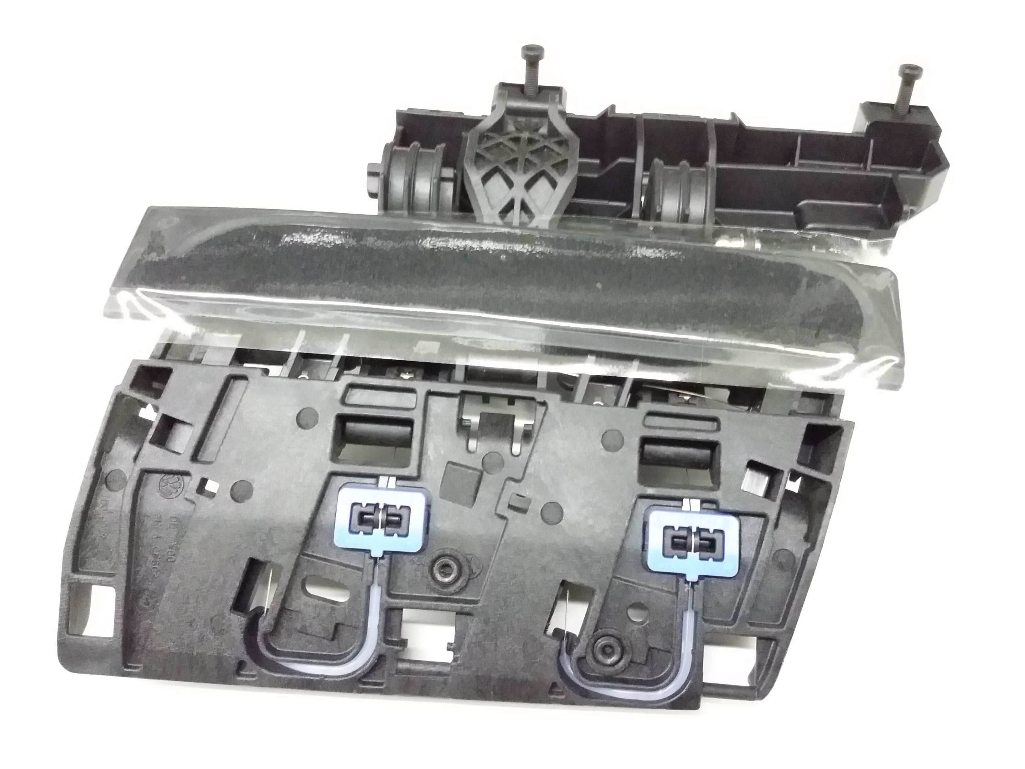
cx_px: 512
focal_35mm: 32
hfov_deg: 56.8
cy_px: 384
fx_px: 948
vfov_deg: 44.2
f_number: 2.4
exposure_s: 1/15
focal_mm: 3.4
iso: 800
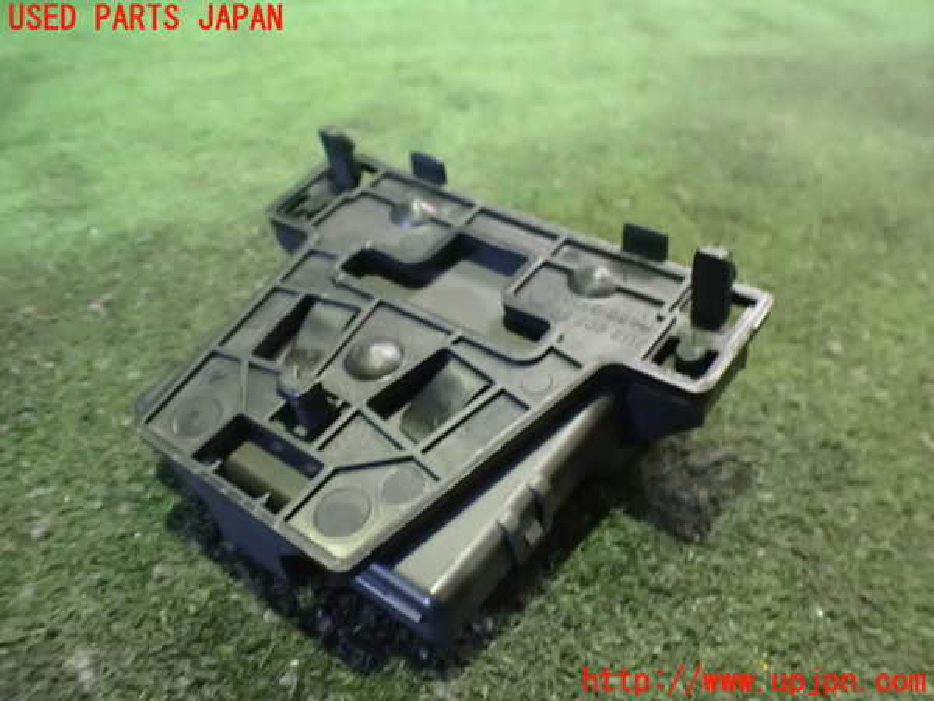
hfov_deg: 60.0
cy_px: 350
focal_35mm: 30
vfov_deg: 46.8
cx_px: 467
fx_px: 809
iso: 1600
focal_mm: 5.4
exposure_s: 1/30
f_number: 2.3
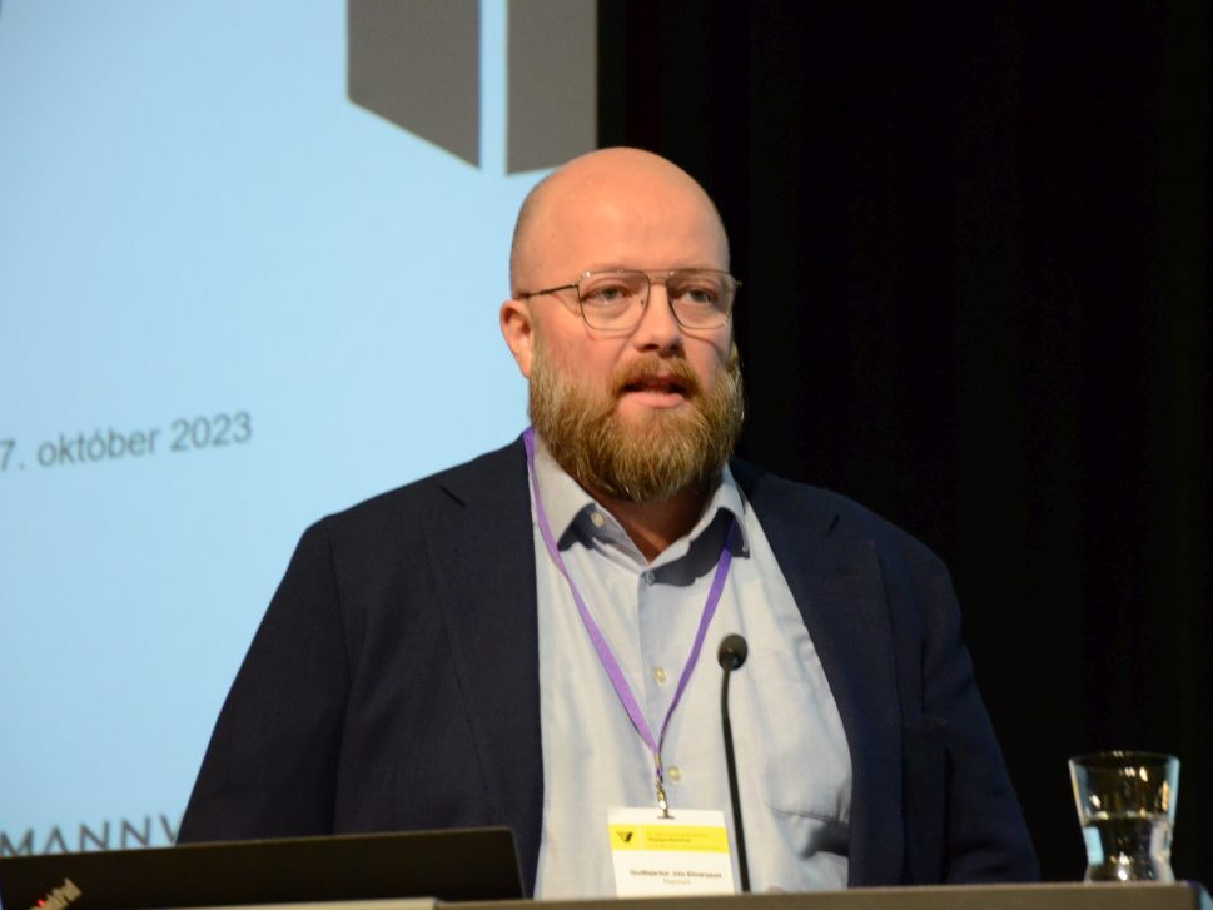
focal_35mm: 172
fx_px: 6012
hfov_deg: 11.5
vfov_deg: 8.7
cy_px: 455
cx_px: 662
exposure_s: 1/60
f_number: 6.3
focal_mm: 105
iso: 2500
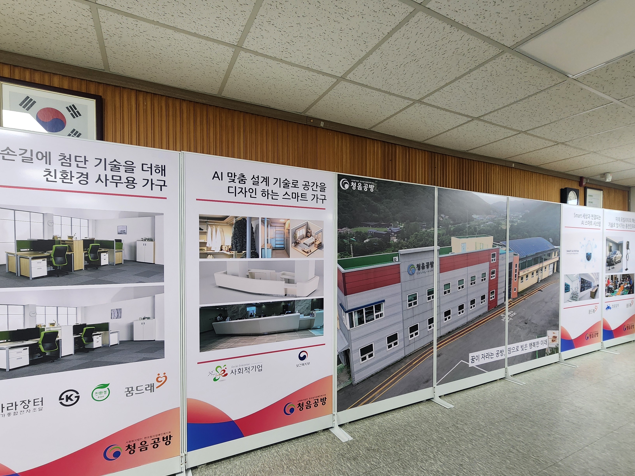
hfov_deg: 94.5
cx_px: 309
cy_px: 259
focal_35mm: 16
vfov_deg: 77.9
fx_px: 294
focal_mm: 2.2
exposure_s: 1/60
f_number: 2.2
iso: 200
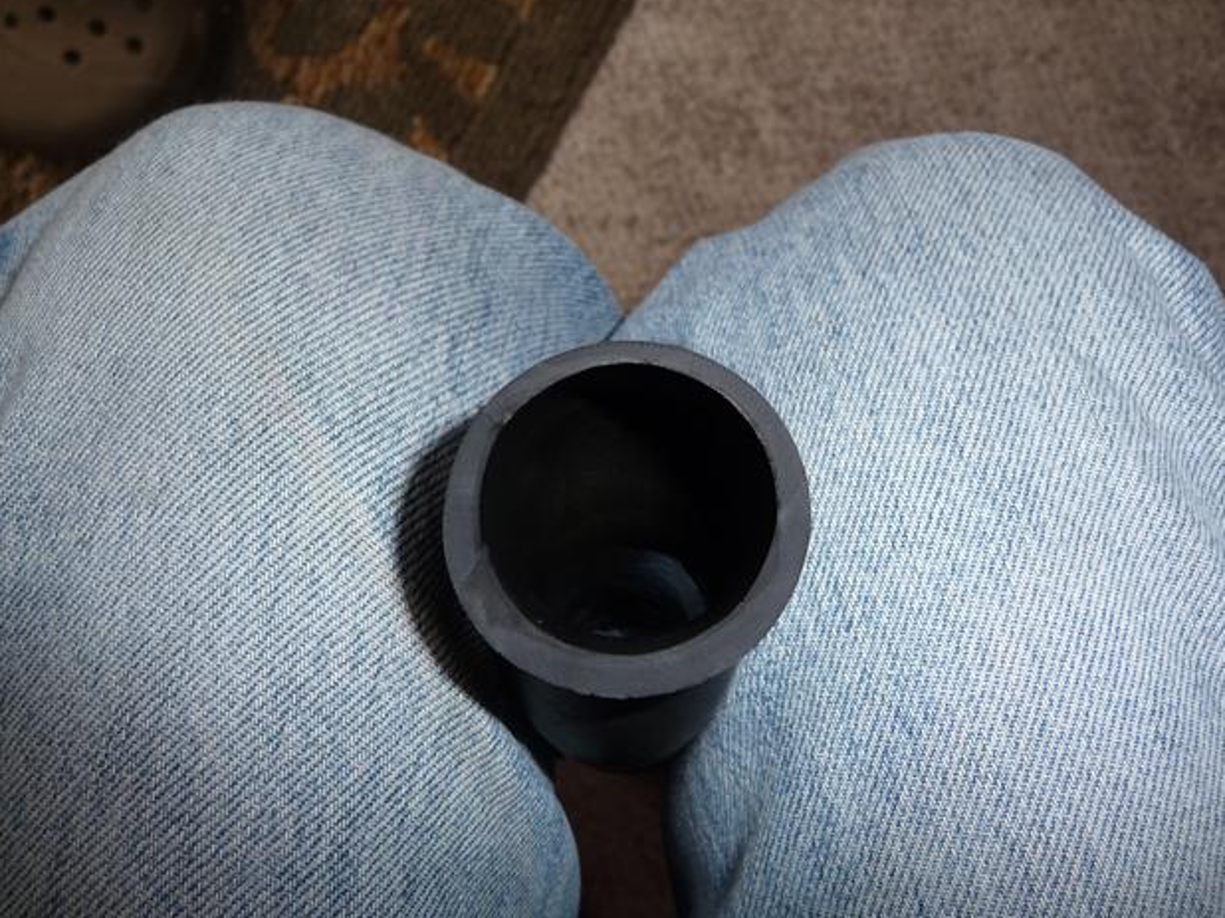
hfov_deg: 61.7
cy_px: 446
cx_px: 628
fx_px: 1026
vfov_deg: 48.2
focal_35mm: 29
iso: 100
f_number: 3.3
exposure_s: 1/30
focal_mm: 4.7
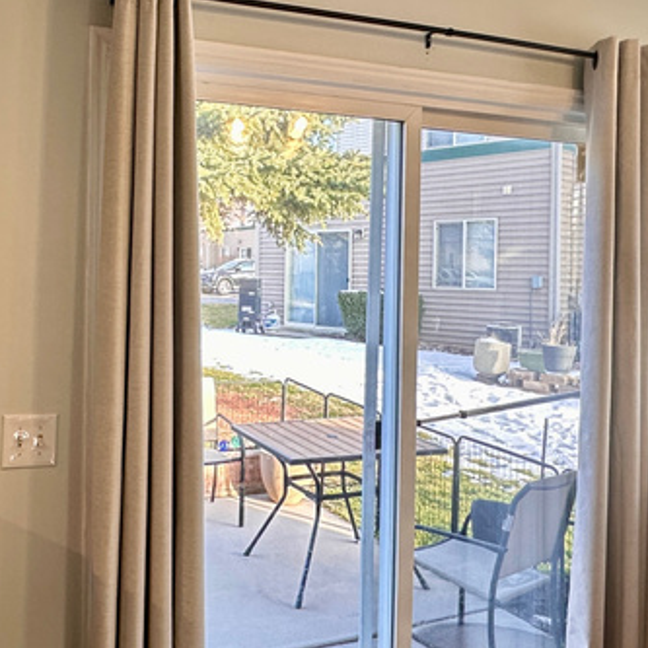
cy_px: 274
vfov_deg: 43.7
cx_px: 198
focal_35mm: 38
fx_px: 805
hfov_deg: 43.0
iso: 200
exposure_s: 1/120
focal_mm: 2.22
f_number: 2.2
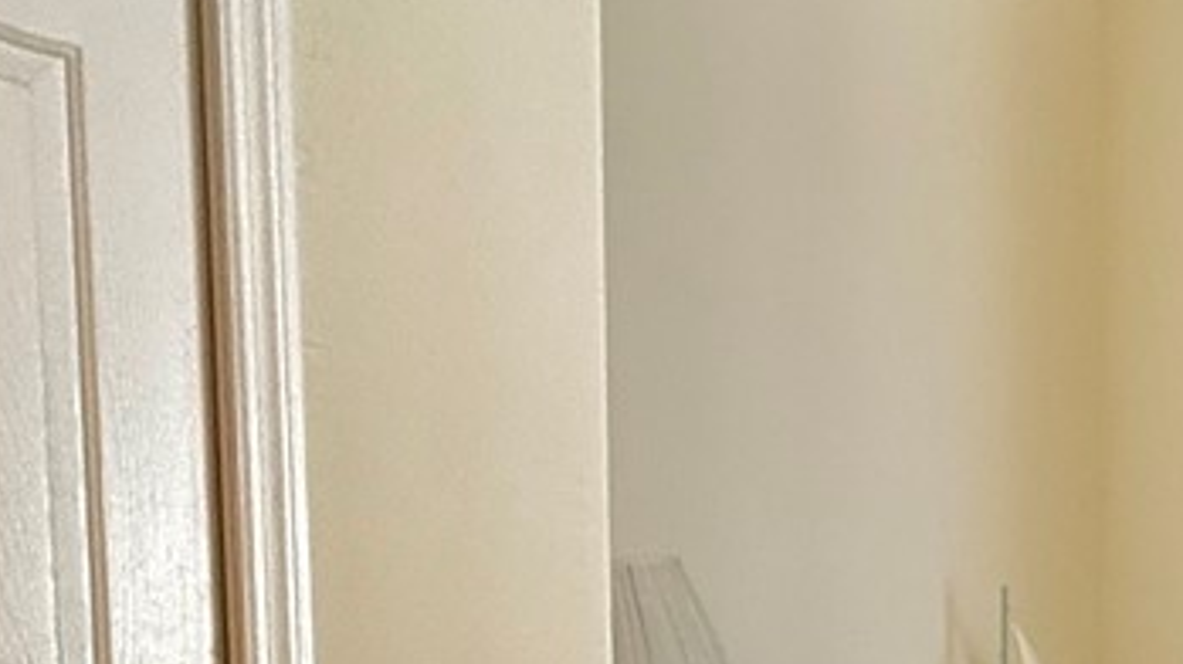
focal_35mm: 70
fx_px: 2195
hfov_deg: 29.5
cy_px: 871
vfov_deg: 16.3
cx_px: 929
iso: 200
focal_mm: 2.22
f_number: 2.2
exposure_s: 1/60
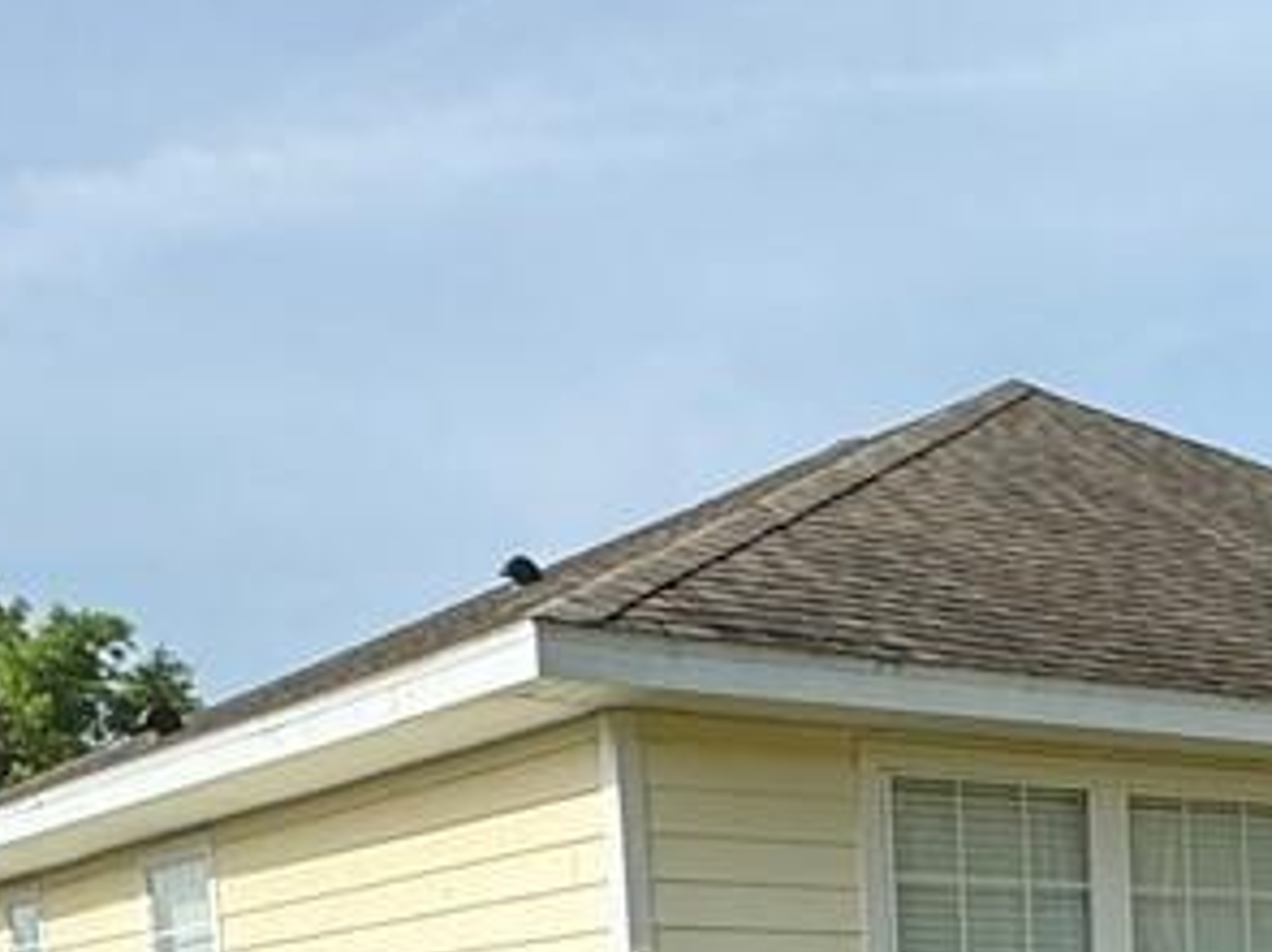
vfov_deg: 17.1
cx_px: 1526
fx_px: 2792
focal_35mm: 76
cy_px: 1503
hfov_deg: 23.5
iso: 40
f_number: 2.2
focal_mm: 2.22
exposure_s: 1/1063
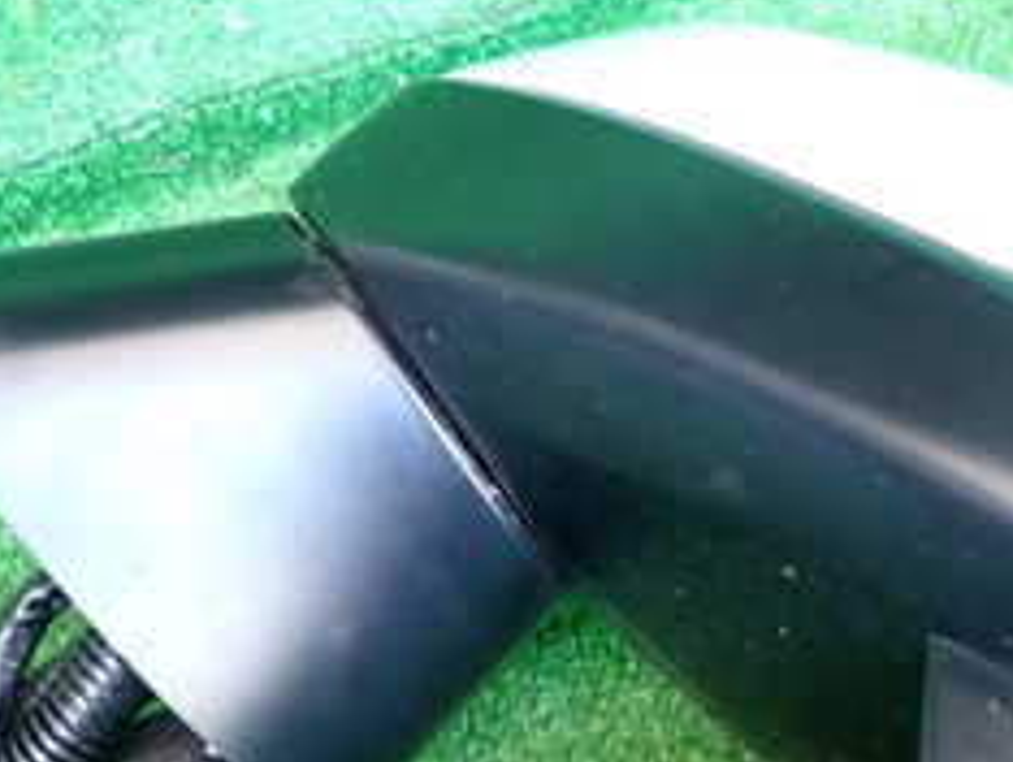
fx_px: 1875
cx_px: 727
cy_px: 632
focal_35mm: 64
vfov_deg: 22.6
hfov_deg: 29.9
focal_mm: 4.5
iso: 400
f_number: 2
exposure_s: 1/30
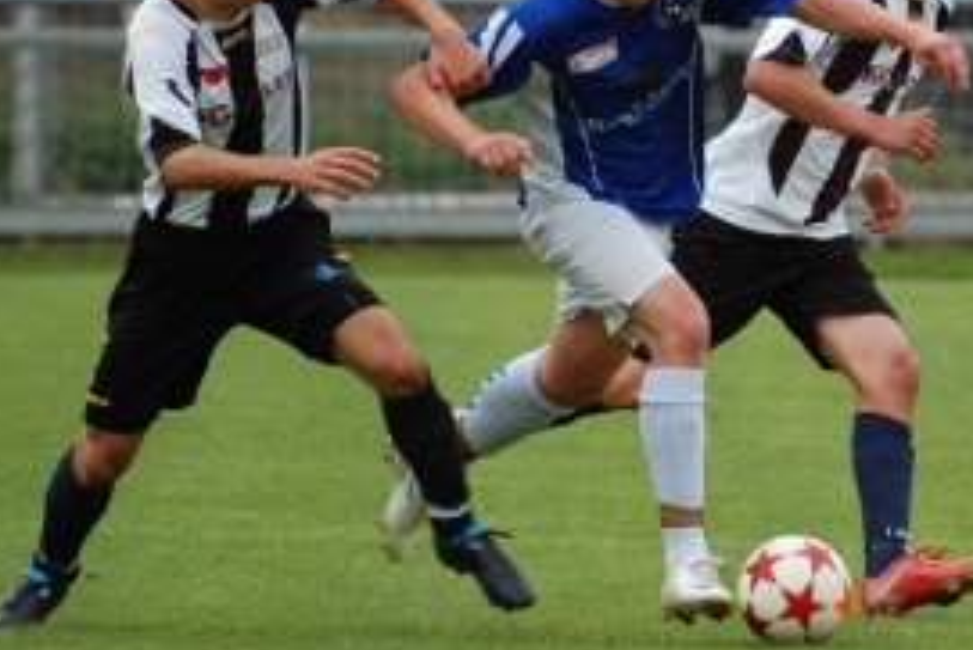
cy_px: 253
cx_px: 632
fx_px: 17955
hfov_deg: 3.1
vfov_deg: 2.1
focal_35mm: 664
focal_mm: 300
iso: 400
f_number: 5.6
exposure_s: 1/500
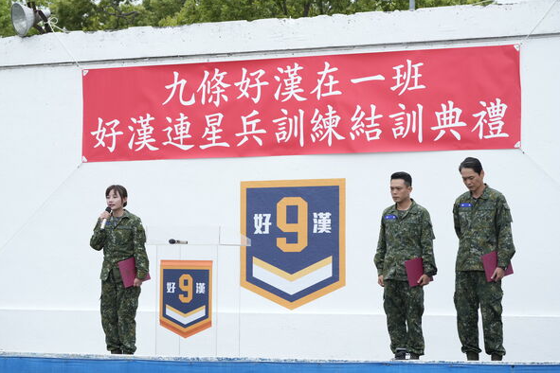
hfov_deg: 15.2
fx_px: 2100
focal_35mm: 135
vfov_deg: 10.2
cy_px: 186
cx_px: 282
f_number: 8
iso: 800
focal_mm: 133
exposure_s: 1/640
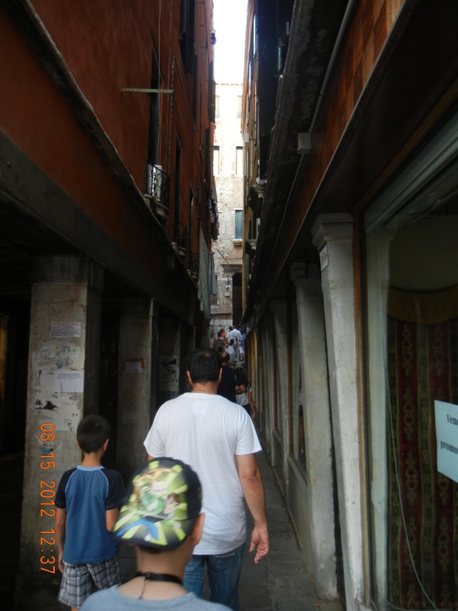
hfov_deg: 46.8
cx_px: 229
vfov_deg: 60.0
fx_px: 529
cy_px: 306
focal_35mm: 30
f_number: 3.5
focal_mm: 5.4
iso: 196
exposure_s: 1/45.7
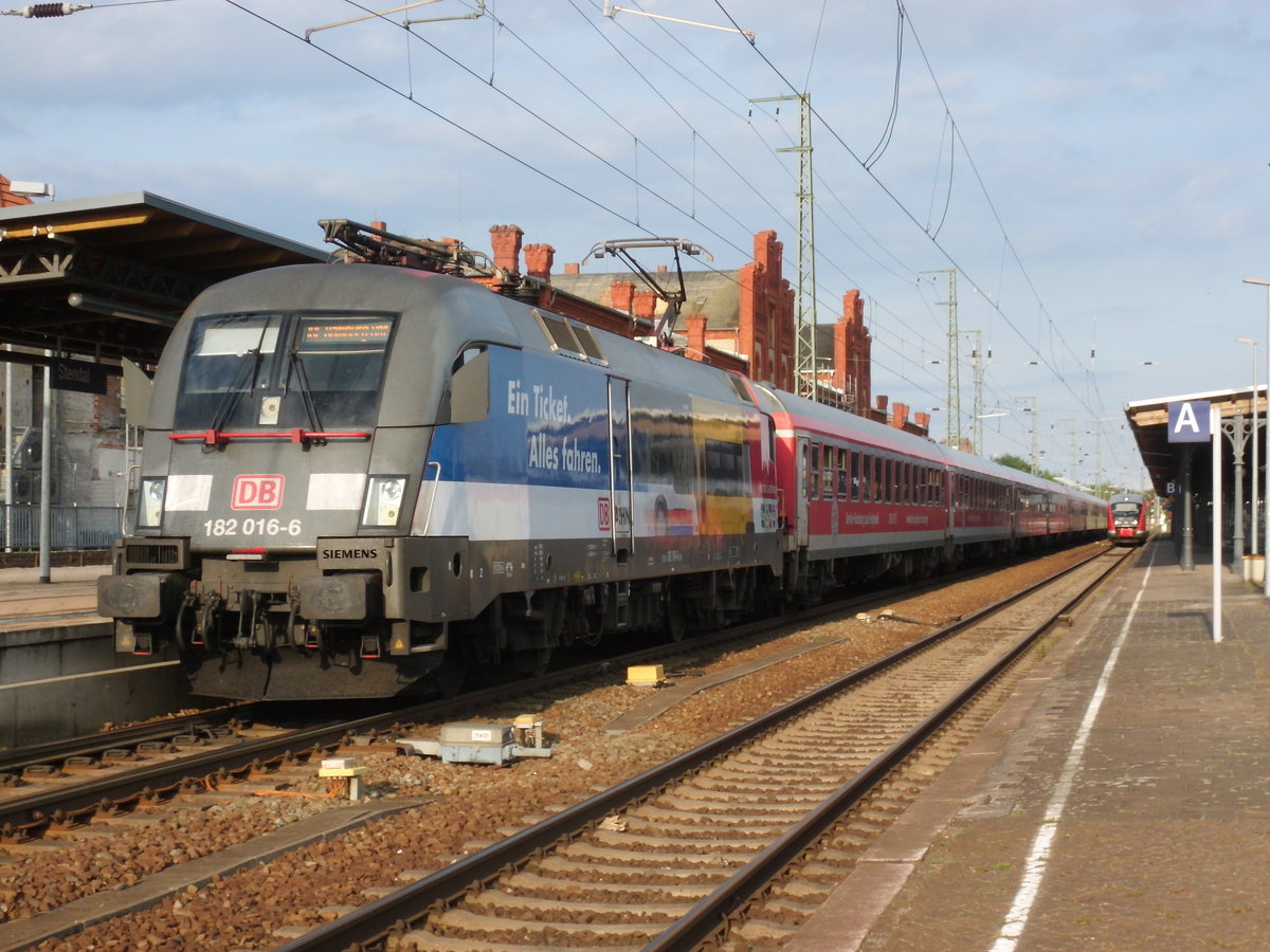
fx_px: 2311
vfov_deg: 23.3
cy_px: 476
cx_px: 635
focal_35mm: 63
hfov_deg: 30.7
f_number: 5.1
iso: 100
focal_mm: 11.2
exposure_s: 1/304
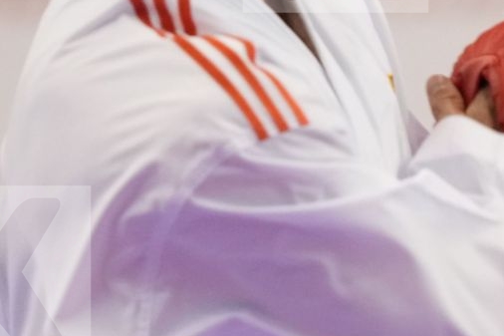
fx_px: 12245
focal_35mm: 875
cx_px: 673
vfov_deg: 1.6
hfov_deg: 2.4
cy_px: -78
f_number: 2.8
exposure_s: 1/1000
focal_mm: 164
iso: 2500
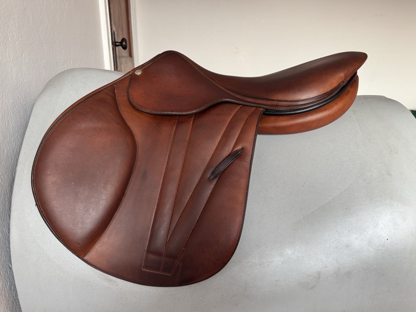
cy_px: 159
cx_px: 212
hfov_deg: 69.4
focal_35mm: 25
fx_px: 300
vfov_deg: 54.9
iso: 125
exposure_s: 1/121
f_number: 1.78
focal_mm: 6.76
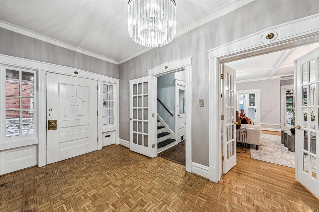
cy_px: 106
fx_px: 106
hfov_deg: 112.6
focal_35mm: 12
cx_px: 160
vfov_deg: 89.9
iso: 250
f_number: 8
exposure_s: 1/4
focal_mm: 12
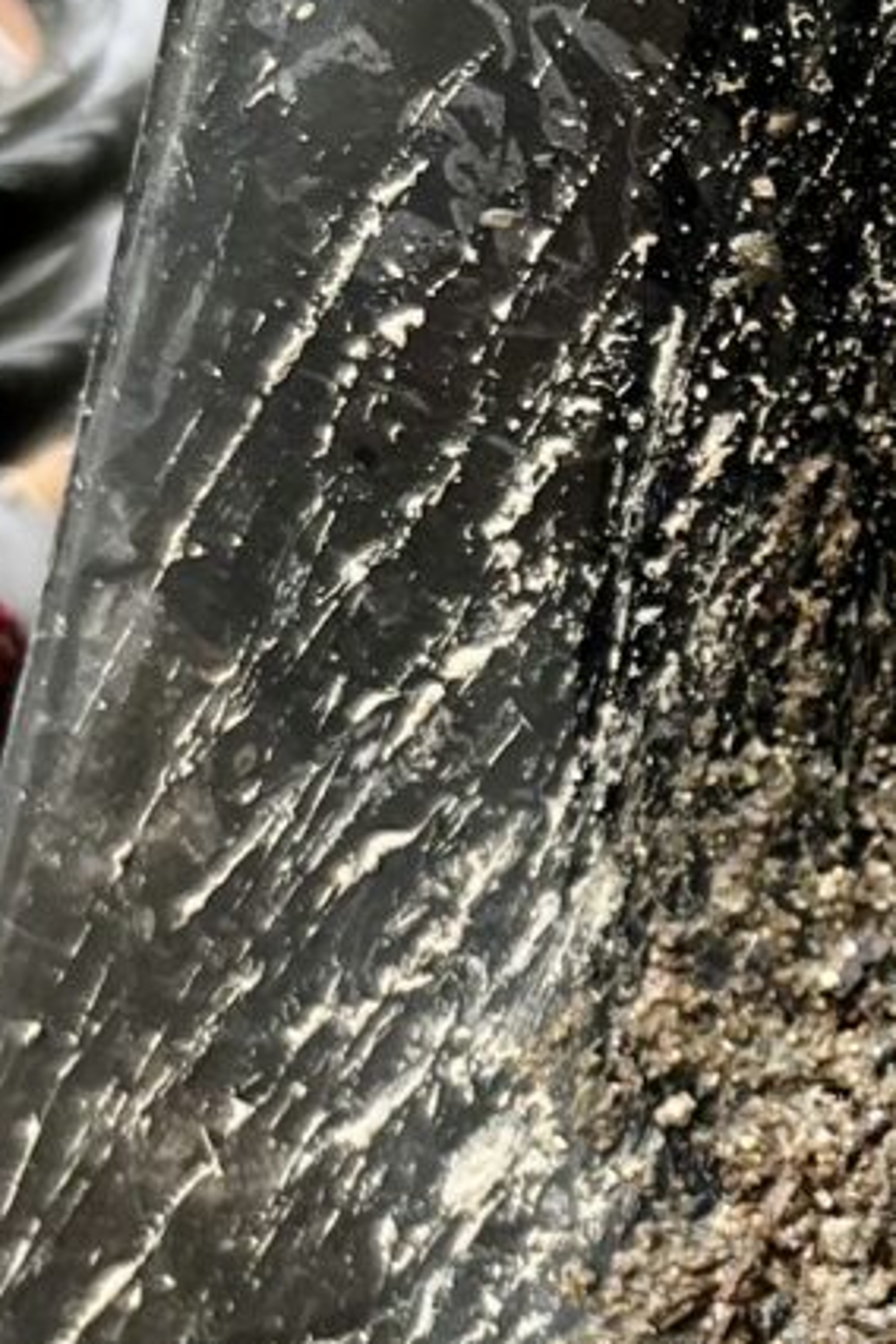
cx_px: 1593
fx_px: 4853
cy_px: 1038
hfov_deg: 10.0
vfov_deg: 15.7
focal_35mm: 130
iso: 40
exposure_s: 1/156
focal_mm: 5.1
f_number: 1.6
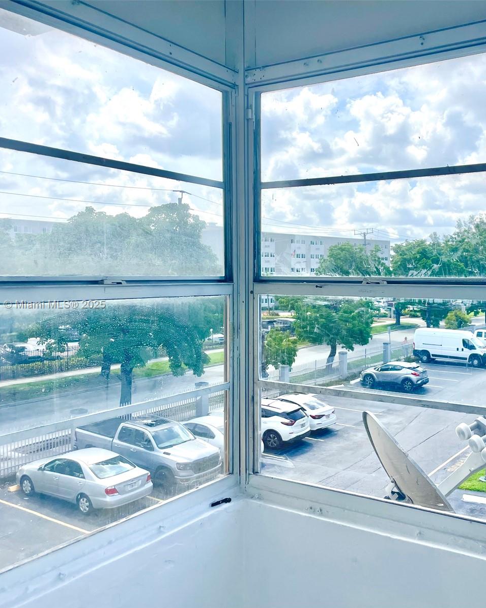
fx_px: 611
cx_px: 350
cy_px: 305
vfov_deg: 52.8
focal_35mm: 34
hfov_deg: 42.3
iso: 32
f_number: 1.6
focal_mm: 4.2
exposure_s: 1/4132
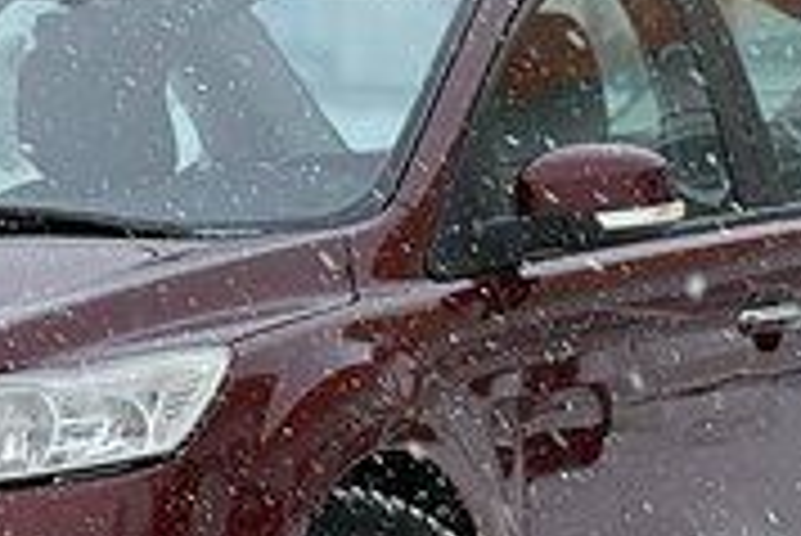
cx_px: 194
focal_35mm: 383
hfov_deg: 5.4
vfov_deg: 3.6
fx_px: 8528
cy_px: 464
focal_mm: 15.66
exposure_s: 1/363
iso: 64
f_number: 2.8
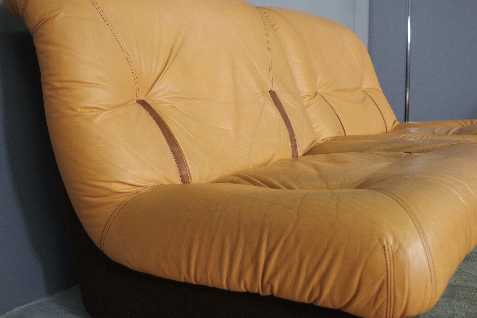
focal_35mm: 42
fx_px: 556
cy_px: 130
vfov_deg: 31.8
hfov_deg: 46.3
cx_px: 273
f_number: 4
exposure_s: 1/60
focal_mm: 23.13
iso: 800
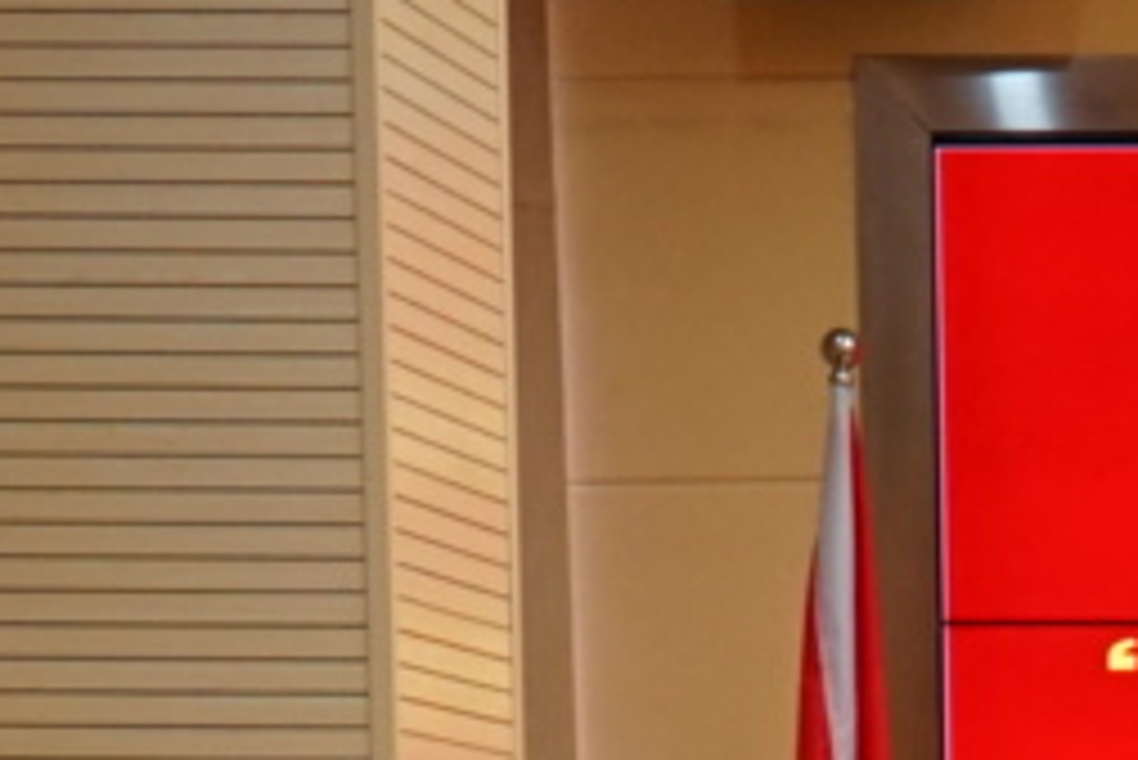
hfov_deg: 8.8
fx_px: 7085
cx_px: 2060
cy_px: 1857
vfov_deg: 5.9
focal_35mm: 224
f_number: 5.6
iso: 1000
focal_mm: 35
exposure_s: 1/60
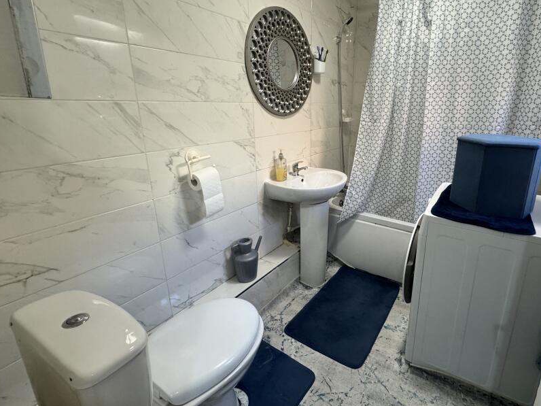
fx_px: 281
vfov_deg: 71.3
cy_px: 180
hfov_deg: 85.8
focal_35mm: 18
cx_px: 342
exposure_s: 1/100
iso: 320
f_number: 2.2
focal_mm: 2.22
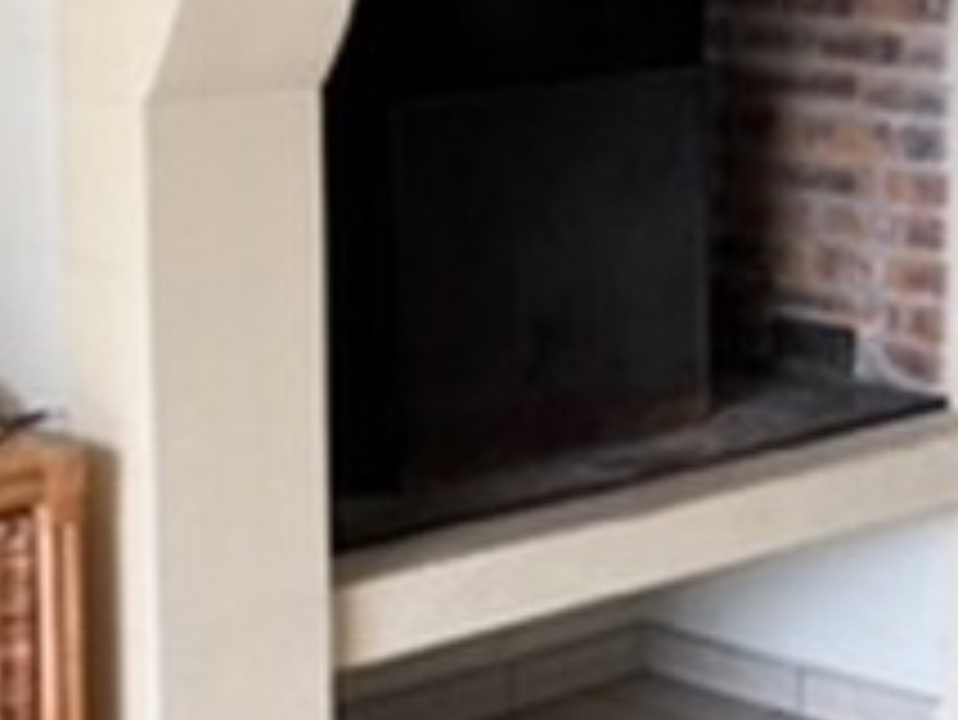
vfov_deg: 11.9
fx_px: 3461
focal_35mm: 125
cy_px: 342
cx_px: 675
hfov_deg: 15.7
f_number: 1.6
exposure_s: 1/121
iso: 50
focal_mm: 5.1
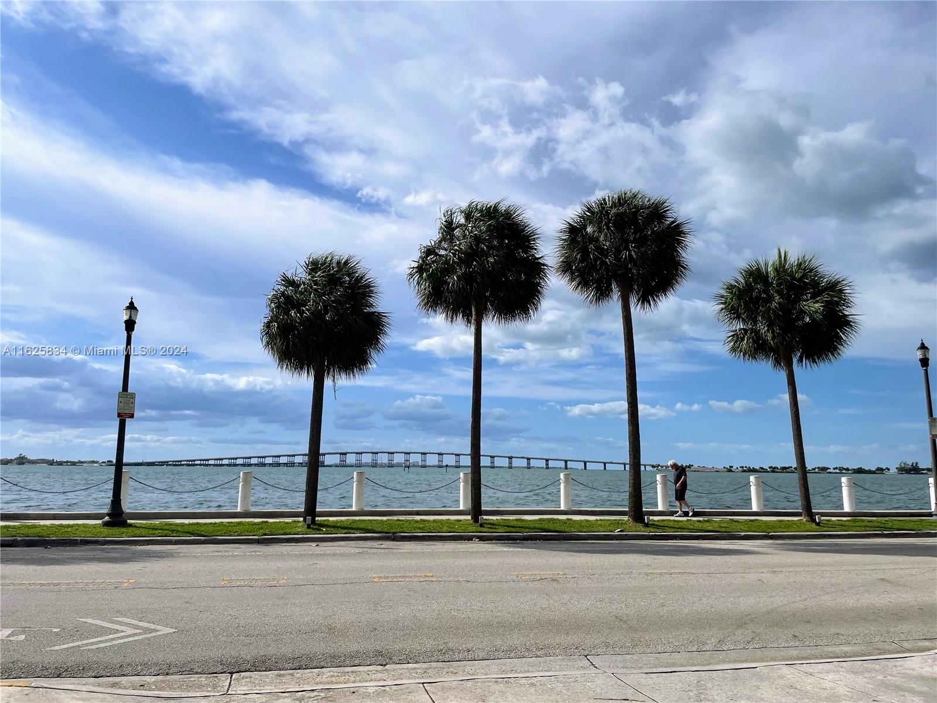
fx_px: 704
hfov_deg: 67.3
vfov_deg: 53.1
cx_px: 468
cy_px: 352
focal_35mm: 26
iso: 32
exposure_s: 1/7813
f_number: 1.6
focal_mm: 4.2
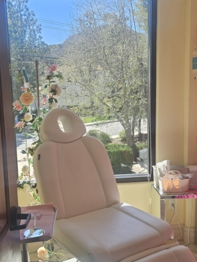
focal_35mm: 32
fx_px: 243
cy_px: 130
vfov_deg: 56.8
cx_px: 62
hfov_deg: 43.3
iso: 25
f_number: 1.7
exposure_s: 1/180
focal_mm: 6.3
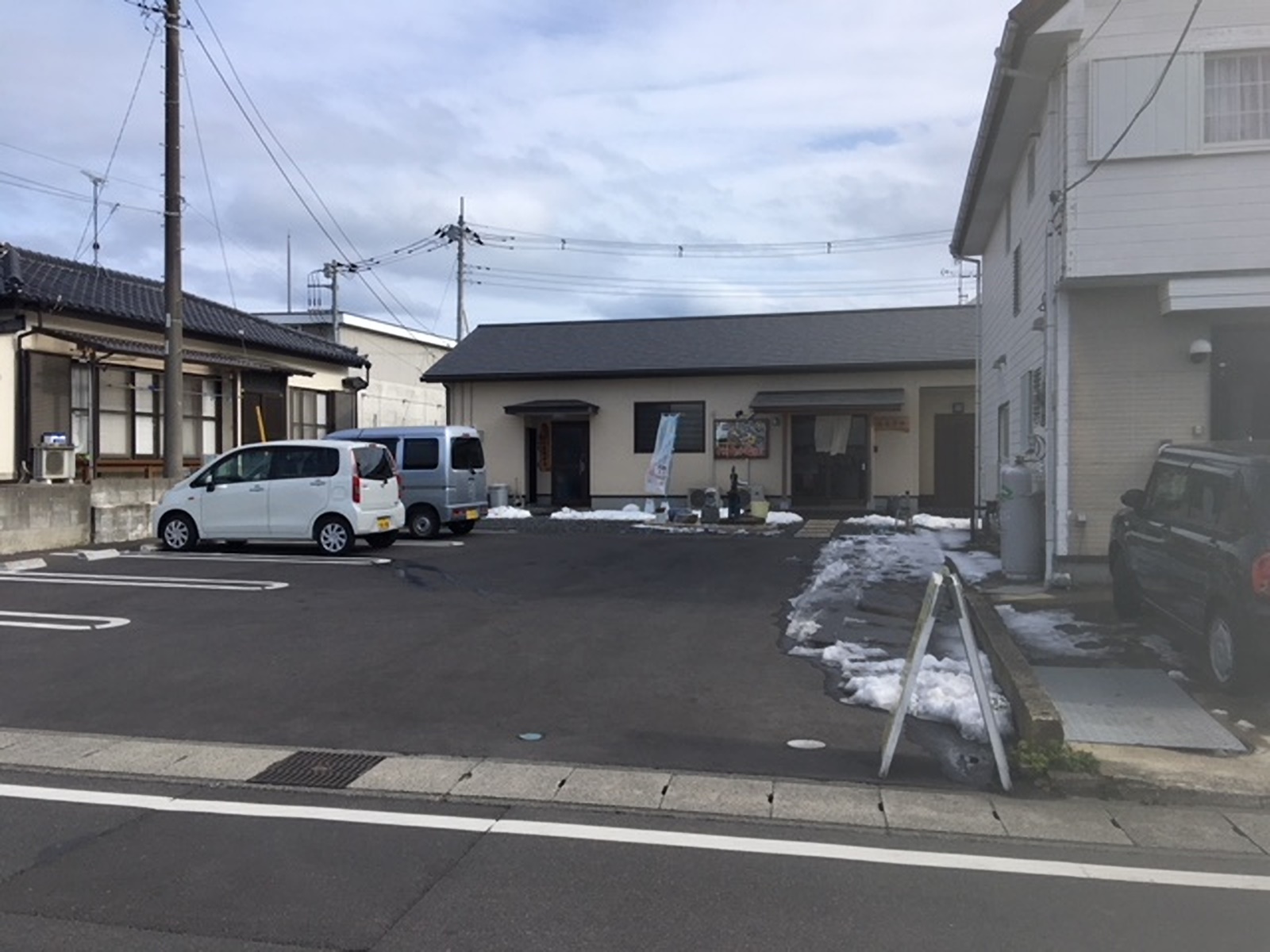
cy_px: 476
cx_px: 635
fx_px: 1064
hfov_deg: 61.7
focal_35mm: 29
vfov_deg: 48.2
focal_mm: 4.15
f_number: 2.2
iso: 25
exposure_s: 1/1637
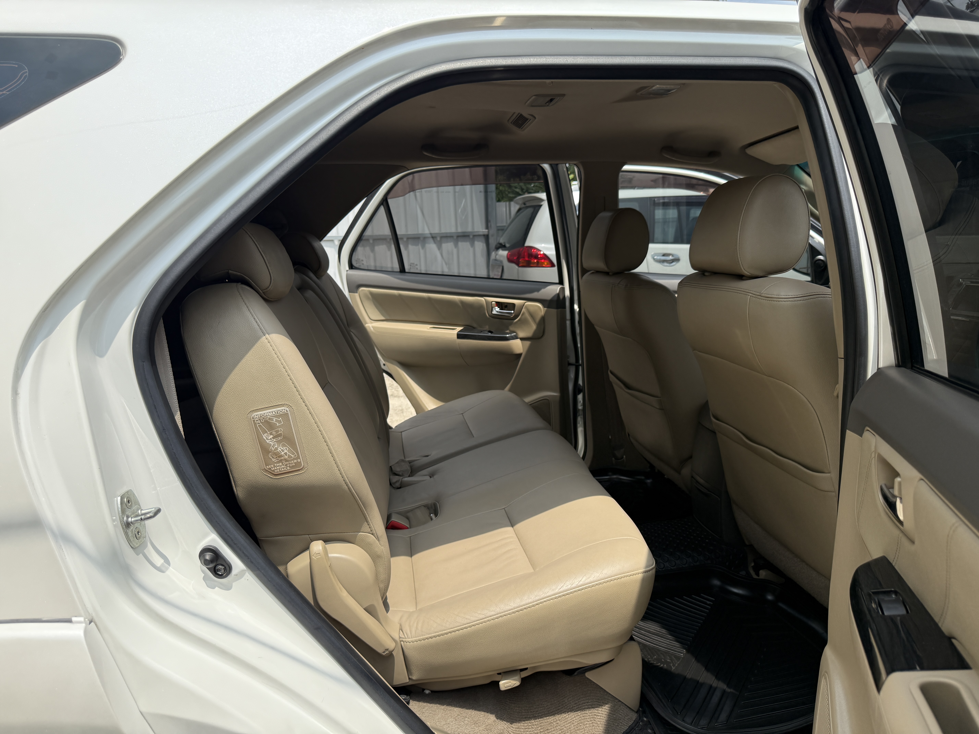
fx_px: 679
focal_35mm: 24
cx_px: 490
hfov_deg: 71.6
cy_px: 367
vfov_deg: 56.8
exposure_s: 1/3425
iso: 100
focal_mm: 6.76
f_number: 1.78
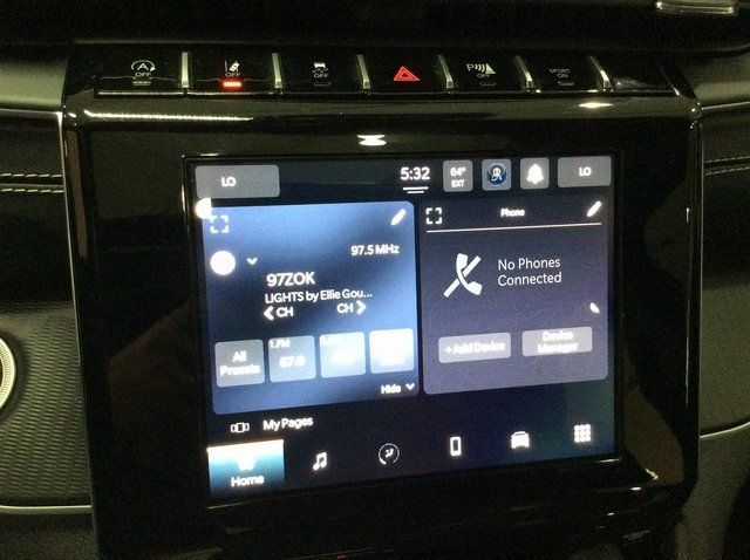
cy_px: 280
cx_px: 375
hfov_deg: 56.9
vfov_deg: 44.1
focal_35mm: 32
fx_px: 692
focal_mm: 3.3
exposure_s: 1/20
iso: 250
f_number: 2.4
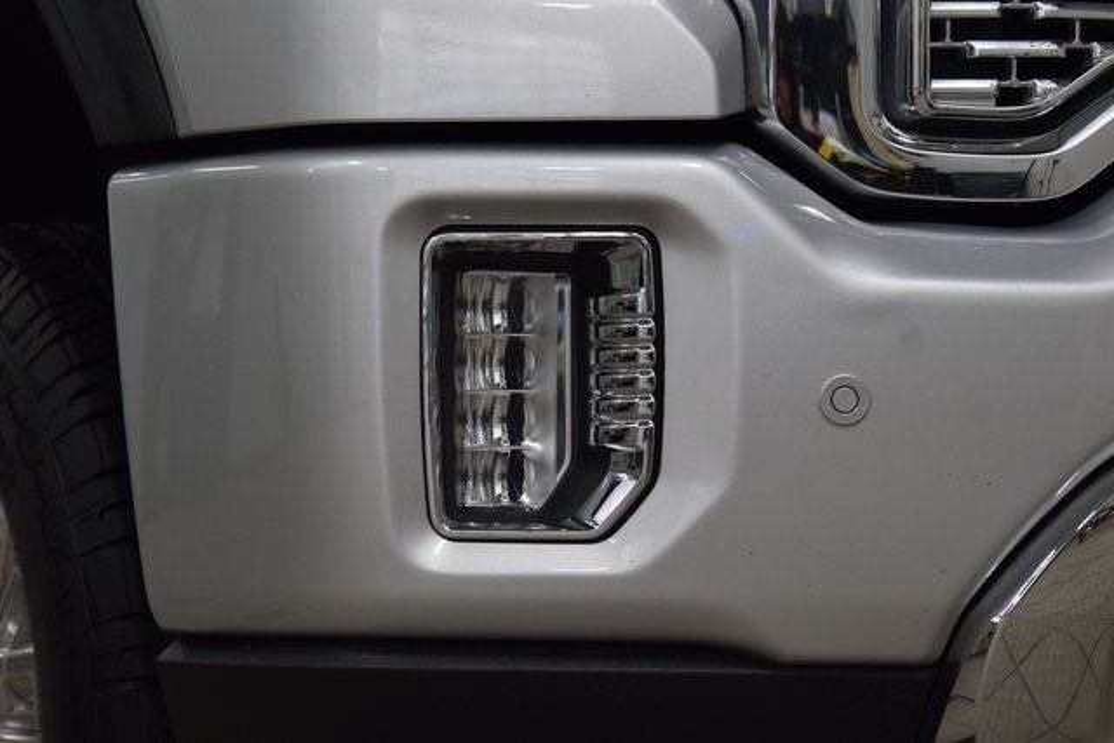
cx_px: 557
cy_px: 372
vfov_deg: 13.0
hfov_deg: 19.5
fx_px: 3250
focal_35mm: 105
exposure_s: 1/125
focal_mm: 70
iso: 1600
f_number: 6.3
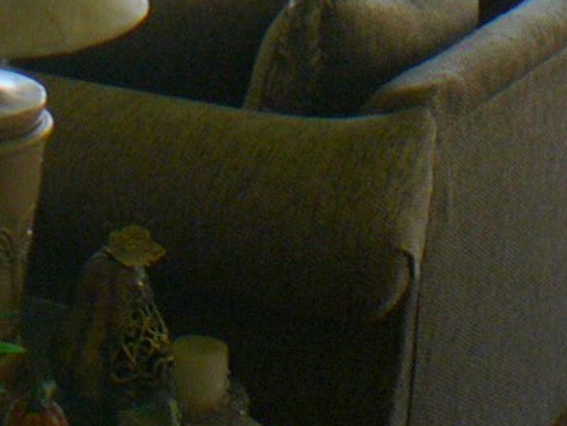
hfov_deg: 18.1
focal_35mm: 103
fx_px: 1687
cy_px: -23
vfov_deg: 14.1
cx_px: -121
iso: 100
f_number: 2.8
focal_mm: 5.2
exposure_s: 1/30
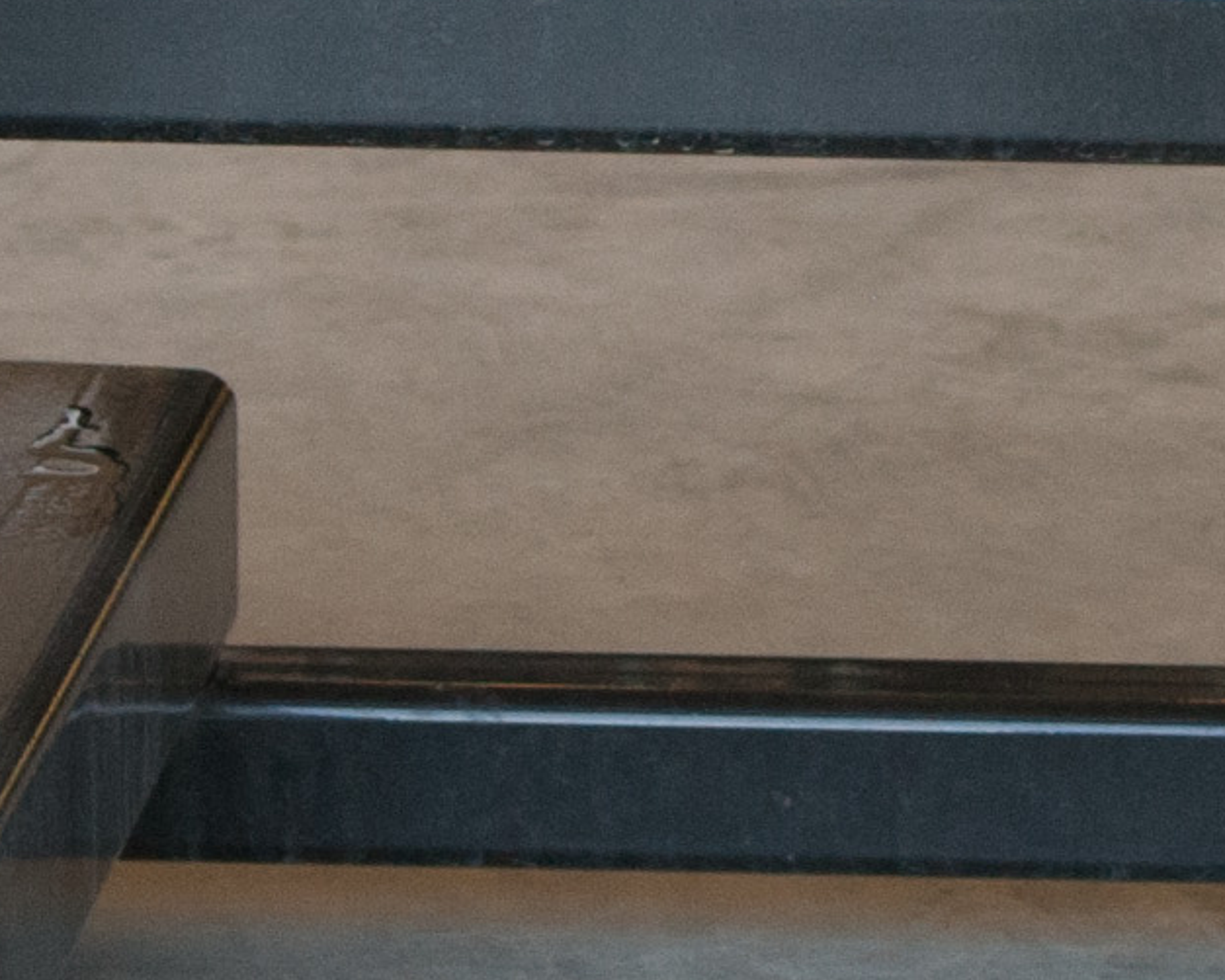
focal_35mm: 250
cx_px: 1362
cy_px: 49
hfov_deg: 7.7
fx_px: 9067
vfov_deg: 6.2
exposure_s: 1/100
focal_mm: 26
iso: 400
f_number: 5
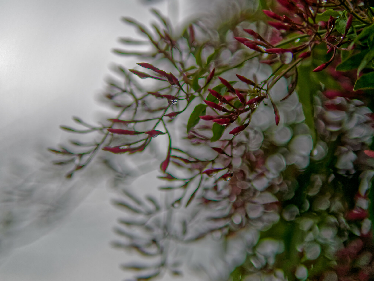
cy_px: 115
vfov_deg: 24.0
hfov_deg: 31.7
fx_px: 659
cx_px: 202
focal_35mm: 61
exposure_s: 1/800
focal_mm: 25
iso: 200
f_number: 1.4
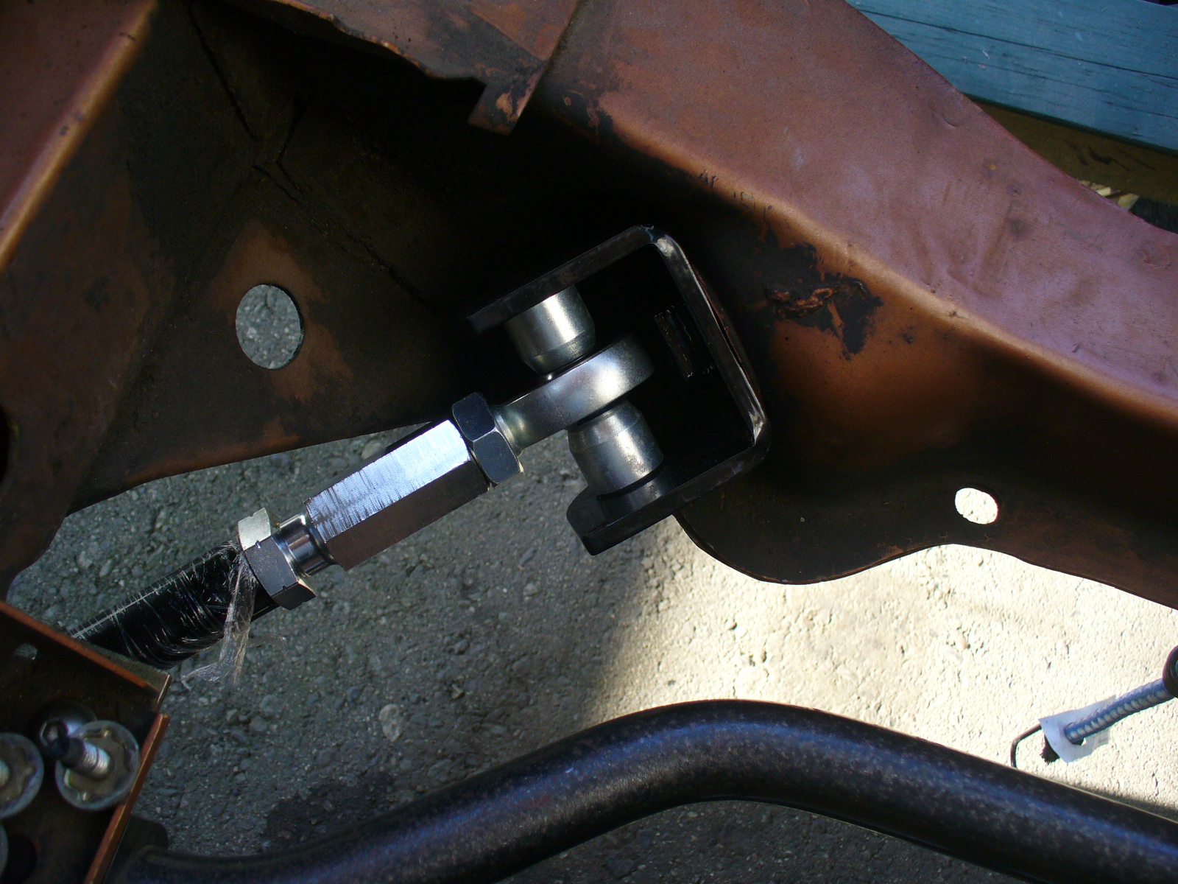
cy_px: 442
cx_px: 589
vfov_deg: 38.7
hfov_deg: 50.1
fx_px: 1259
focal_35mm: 37
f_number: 2.8
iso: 80
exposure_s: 1/80
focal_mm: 6.1
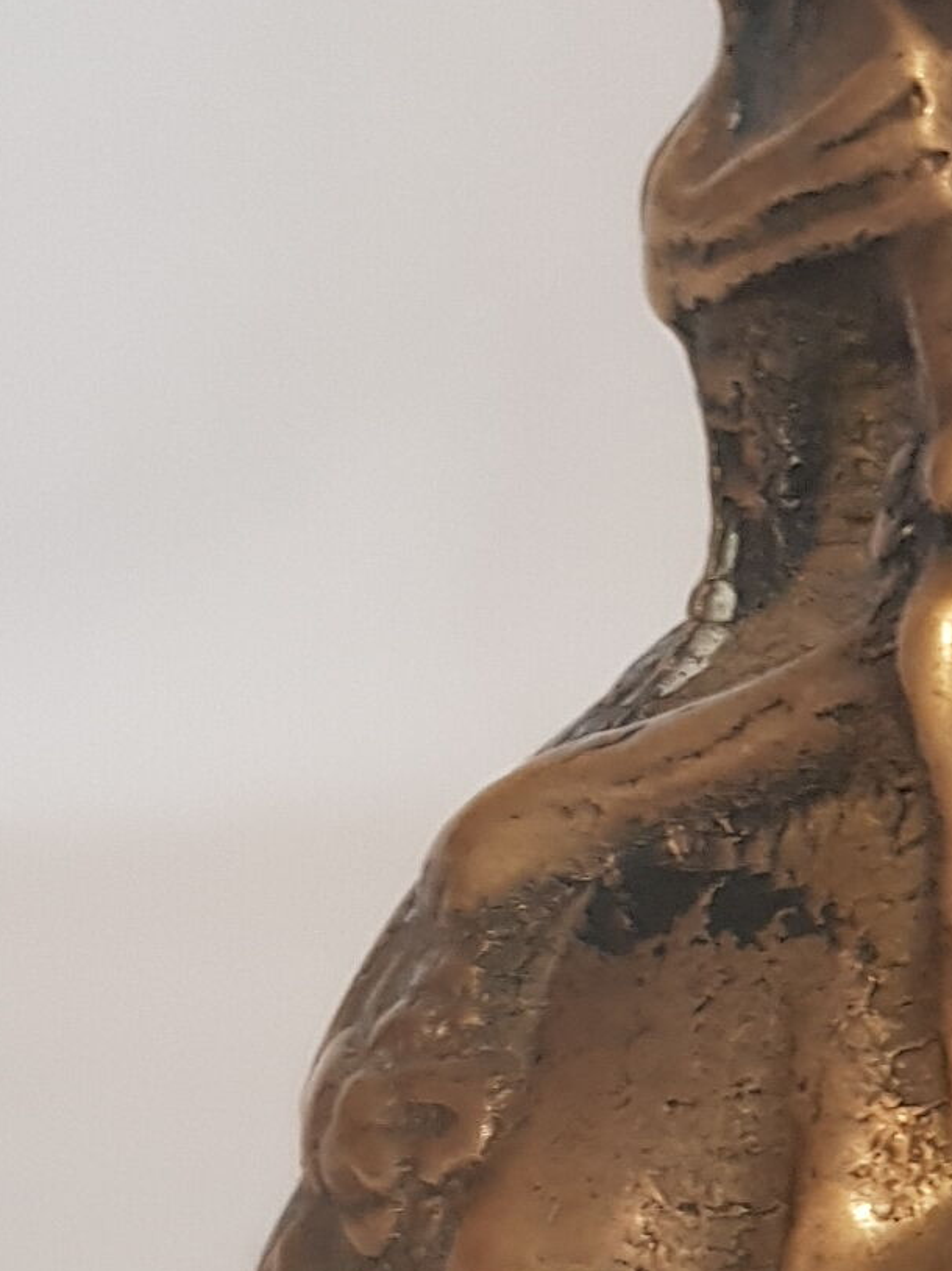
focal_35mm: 92
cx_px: 826
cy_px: 981
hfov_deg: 15.9
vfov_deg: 21.1
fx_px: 3375
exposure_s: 1/33
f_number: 1.7
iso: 200
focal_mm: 4.2
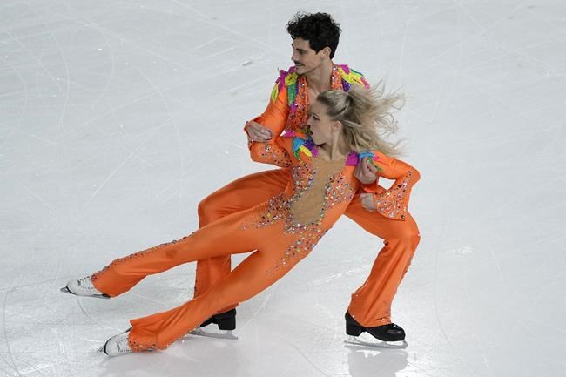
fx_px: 3678
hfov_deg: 8.8
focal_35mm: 234
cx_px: 283
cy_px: 188
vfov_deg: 5.9
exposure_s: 1/3200
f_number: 2.8
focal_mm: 156
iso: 2000
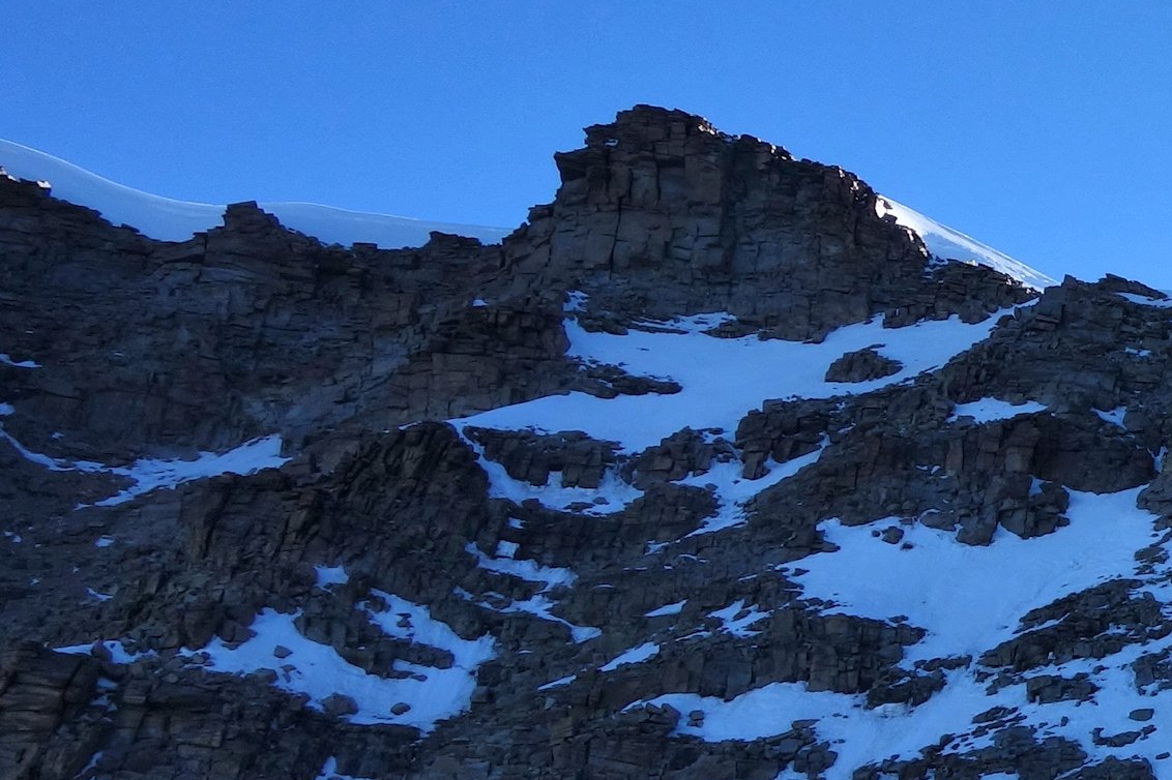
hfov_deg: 19.7
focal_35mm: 88
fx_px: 2864
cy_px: 471
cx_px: 1808
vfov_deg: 15.5
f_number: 5.6
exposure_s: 1/320
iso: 125
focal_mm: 10.4
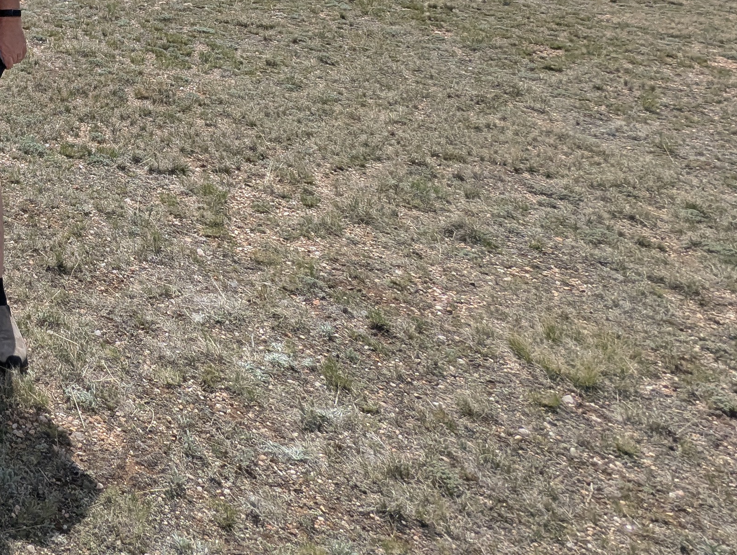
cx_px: -169
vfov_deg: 30.8
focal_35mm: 41
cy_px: -79
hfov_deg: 35.1
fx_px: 874
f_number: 2.2
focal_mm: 2.35
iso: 43
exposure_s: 1/3571
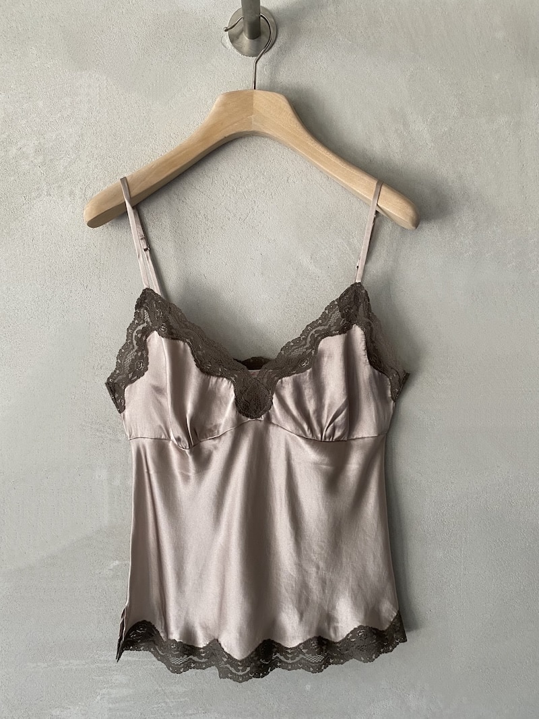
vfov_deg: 67.3
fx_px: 540
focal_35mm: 26
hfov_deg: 53.1
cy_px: 360
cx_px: 270
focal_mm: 4.25
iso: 125
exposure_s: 1/83
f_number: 1.8
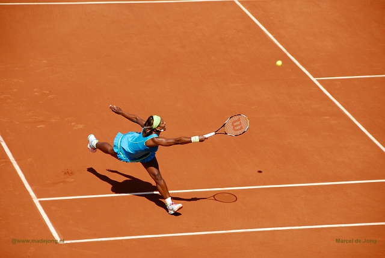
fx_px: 2087
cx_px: 192
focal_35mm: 195
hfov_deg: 10.5
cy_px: 129
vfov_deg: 7.1
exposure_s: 1/800
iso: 200
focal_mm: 130
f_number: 6.3
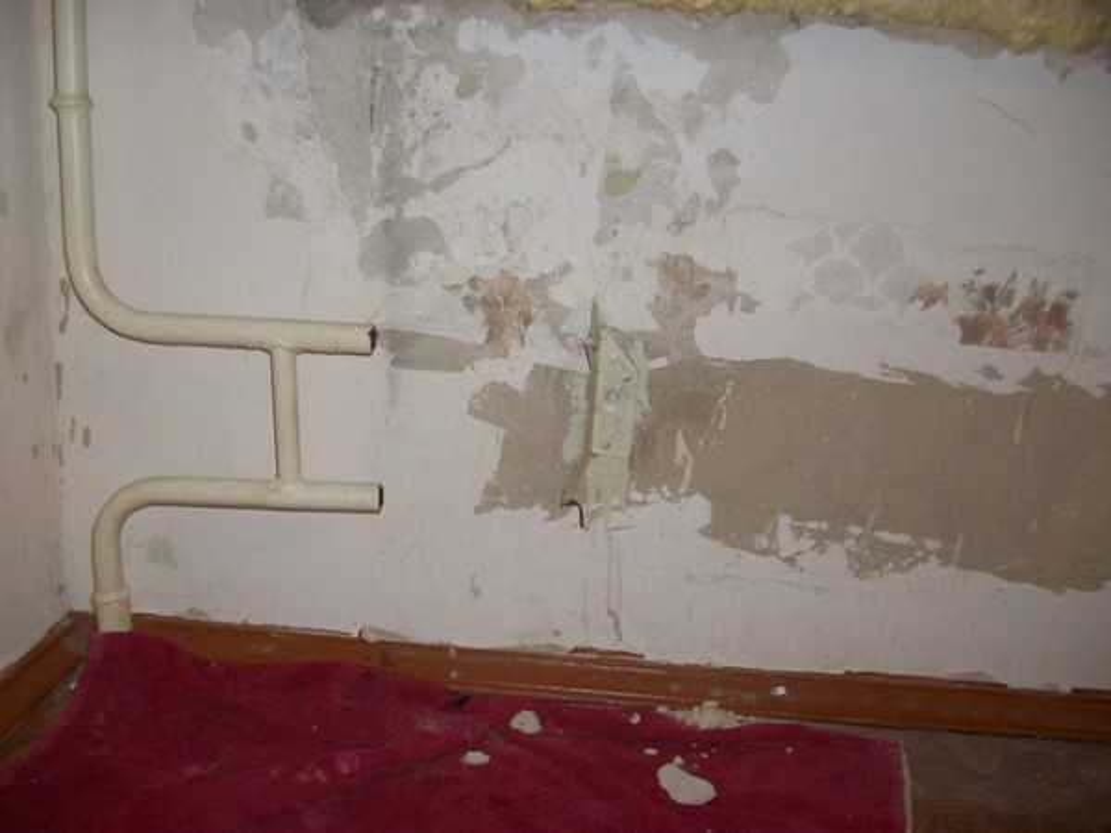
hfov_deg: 54.0
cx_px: 556
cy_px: 416
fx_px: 1091
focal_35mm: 34
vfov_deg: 41.8
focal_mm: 5.7
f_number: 2.8
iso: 120
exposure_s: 1/60
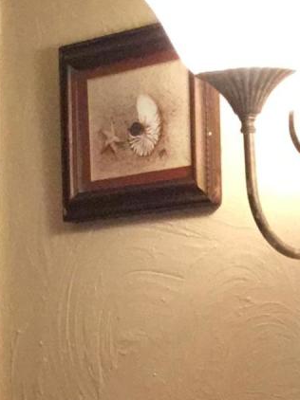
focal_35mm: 147
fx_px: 1700
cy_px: 855
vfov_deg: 11.7
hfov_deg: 10.0
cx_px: 336
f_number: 2.4
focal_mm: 3.3
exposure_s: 1/20
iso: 200
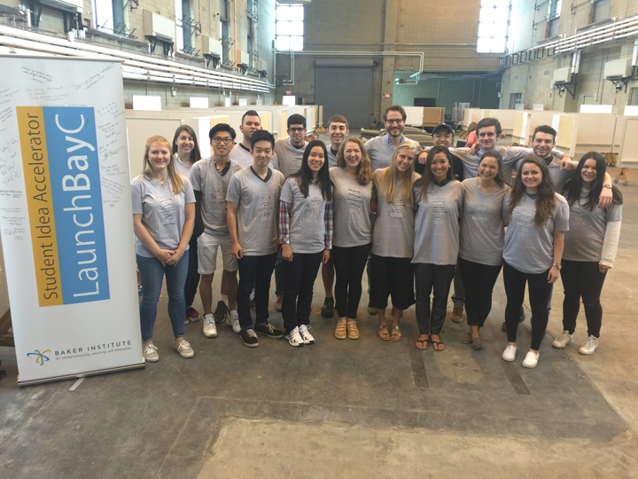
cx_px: 319
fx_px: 534
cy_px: 240
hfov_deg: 61.7
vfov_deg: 48.2
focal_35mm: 29
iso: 32
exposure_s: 1/30
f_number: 2.2
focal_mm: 4.15
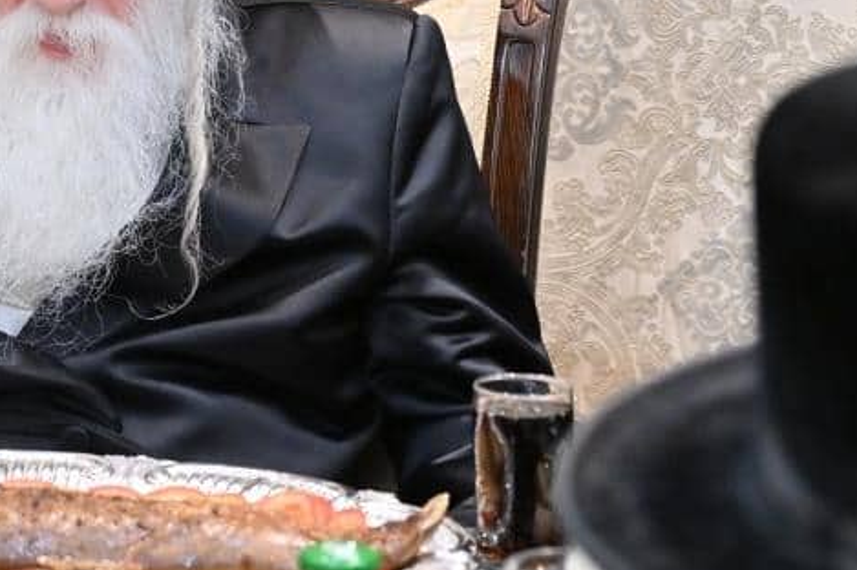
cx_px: 80
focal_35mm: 203
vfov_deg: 6.7
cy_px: 24
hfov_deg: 10.1
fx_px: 4829
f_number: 4
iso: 1250
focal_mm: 62
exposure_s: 1/320
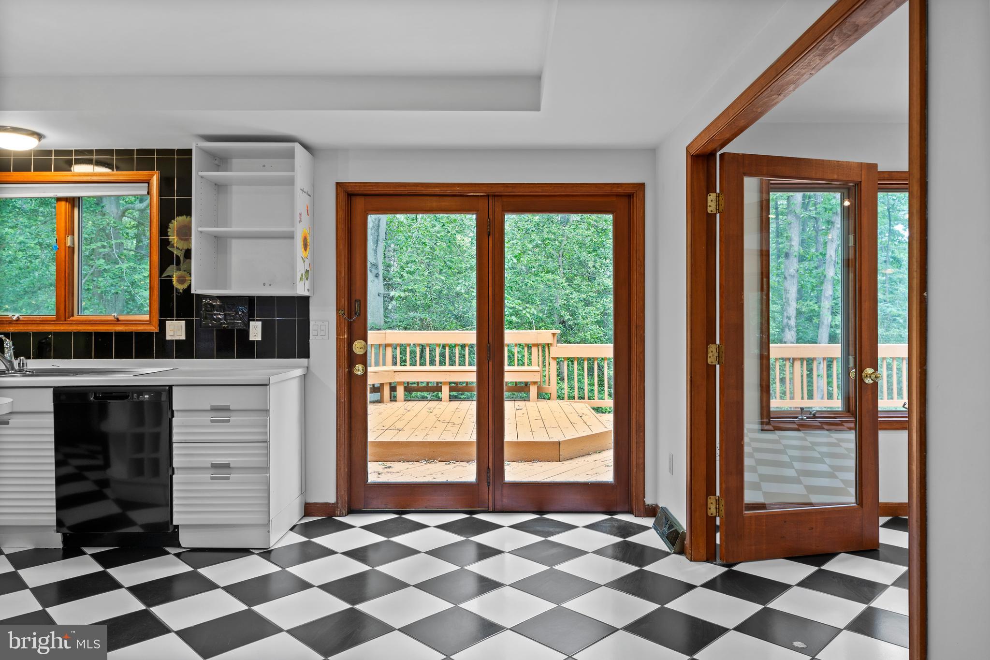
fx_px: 660
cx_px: 495
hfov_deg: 73.7
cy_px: 330
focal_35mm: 24
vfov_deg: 53.1
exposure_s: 1/3
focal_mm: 24
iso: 250
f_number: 7.1
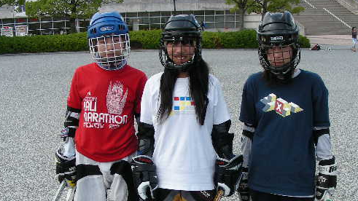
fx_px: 513
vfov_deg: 21.9
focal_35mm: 54
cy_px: 166
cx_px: 189
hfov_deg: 38.5
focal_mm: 6.3
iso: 50
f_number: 4
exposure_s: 1/260
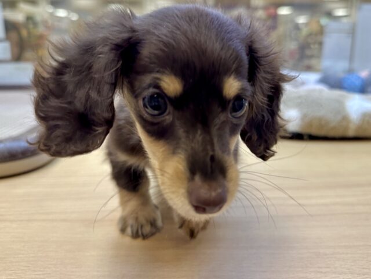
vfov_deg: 56.8
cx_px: 186
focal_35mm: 24
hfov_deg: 71.6
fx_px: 257
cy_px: 140
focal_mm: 6.86
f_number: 1.78
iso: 64
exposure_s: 1/125
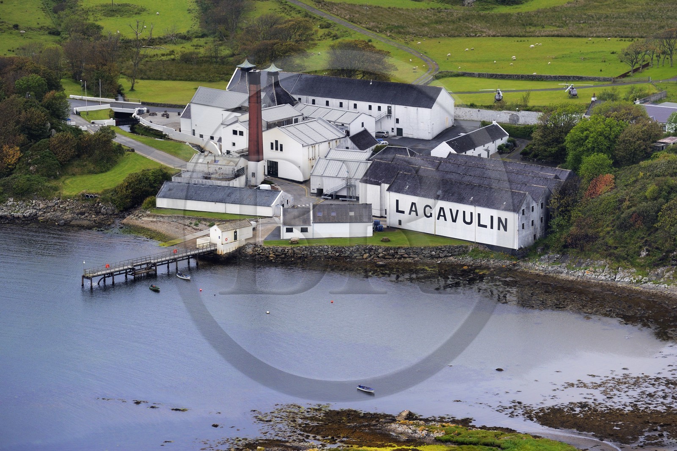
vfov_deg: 8.6
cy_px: 226
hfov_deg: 12.8
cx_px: 338
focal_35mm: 160
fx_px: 3008
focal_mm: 160
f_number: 6.3
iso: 400
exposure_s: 1/800
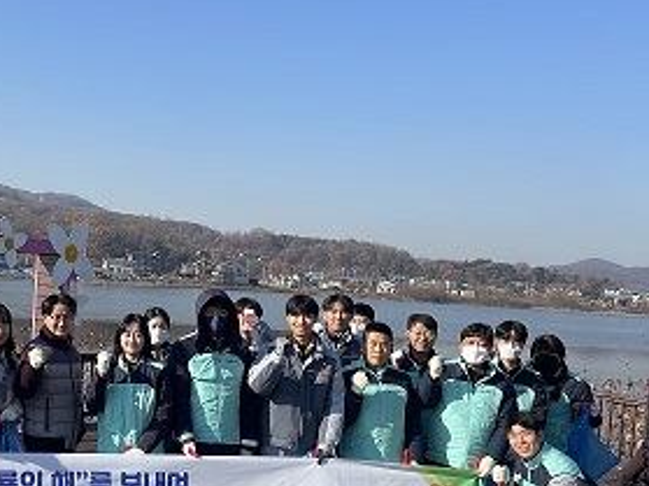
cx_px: 86
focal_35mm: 47
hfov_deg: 38.2
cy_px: 274
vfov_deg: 30.8
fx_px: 881
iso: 32
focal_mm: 4.2
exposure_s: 1/3125
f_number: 1.6
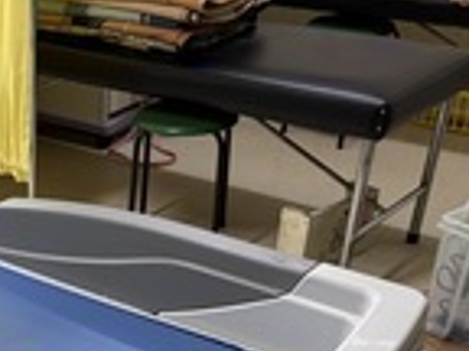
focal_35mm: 72
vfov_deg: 19.5
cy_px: 400
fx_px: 976
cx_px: -72
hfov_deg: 24.8
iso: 125
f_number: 1.6
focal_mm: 5.96
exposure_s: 1/60
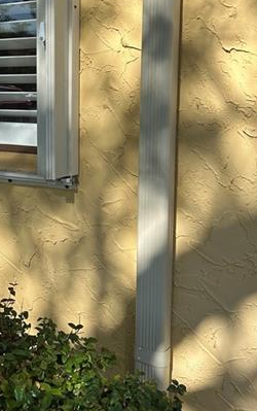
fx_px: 593
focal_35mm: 53
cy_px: 138
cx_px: -8
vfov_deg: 37.8
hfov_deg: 23.3
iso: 50
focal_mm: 5.7
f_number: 1.5
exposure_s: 1/2695
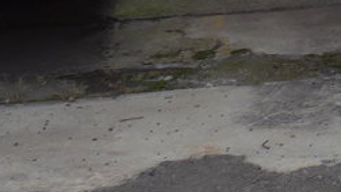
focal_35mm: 187
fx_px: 1692
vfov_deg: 6.0
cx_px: 750
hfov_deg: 10.3
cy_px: -393
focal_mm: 7.5
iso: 80
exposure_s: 1/500
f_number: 2.8
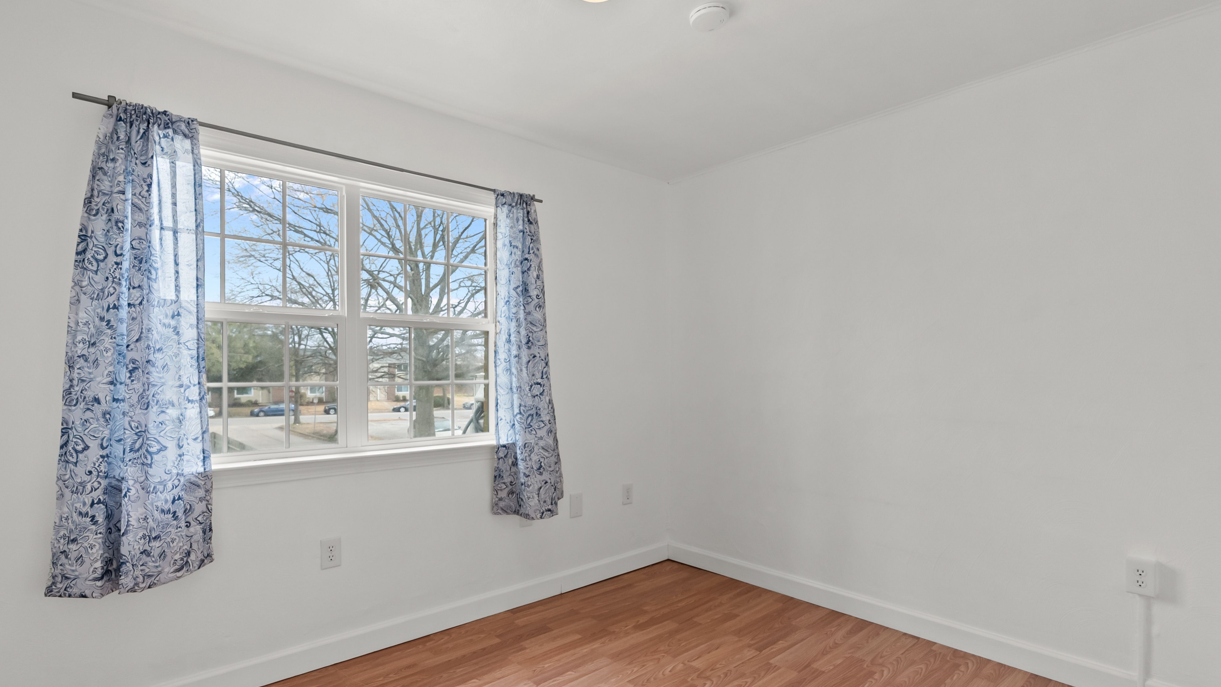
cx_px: 585
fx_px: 583
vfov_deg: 60.8
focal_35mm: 18
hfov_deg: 92.6
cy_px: 385
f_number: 7.1
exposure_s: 1/60
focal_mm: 16
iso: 1000
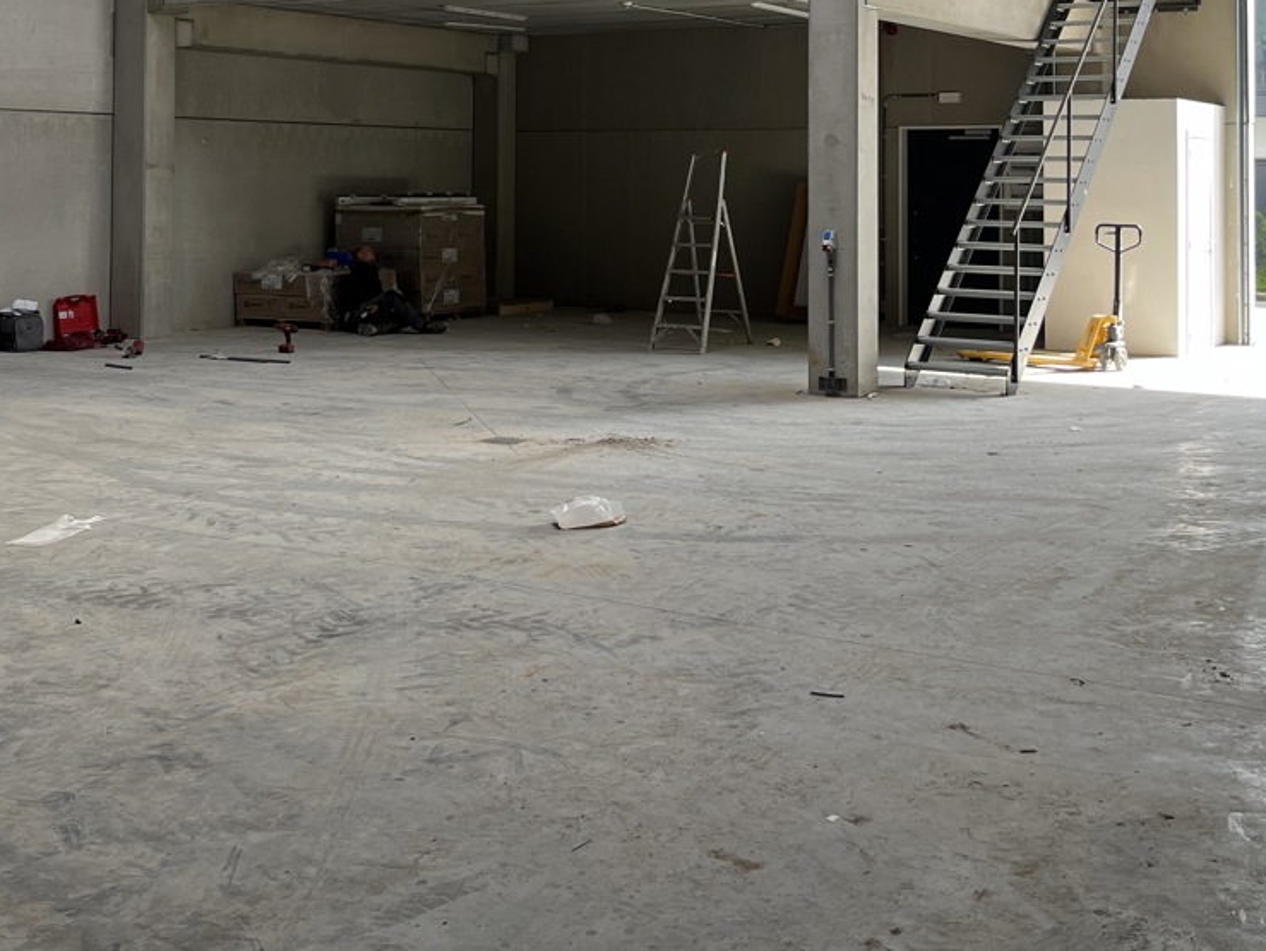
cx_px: 549
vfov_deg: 29.2
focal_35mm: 48
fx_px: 1756
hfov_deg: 39.6
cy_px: 115
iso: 40
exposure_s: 1/255
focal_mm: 5.1
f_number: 1.6
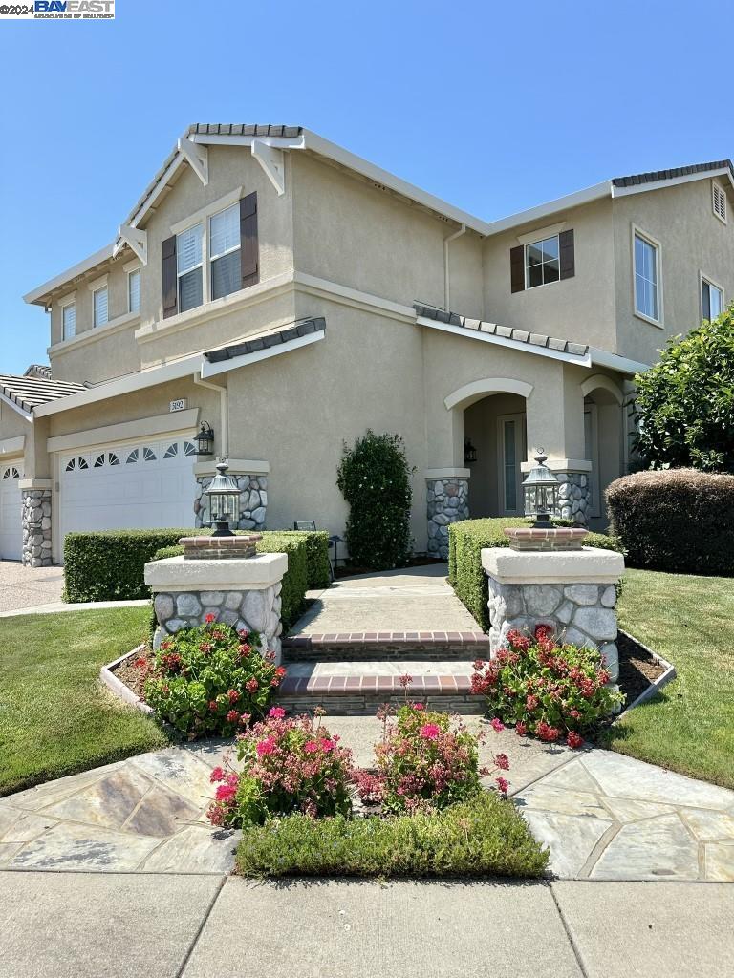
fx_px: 679
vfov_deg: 71.6
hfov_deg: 56.8
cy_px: 489
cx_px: 367
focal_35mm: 24
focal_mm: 6.86
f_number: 1.78
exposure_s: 1/3717
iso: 80
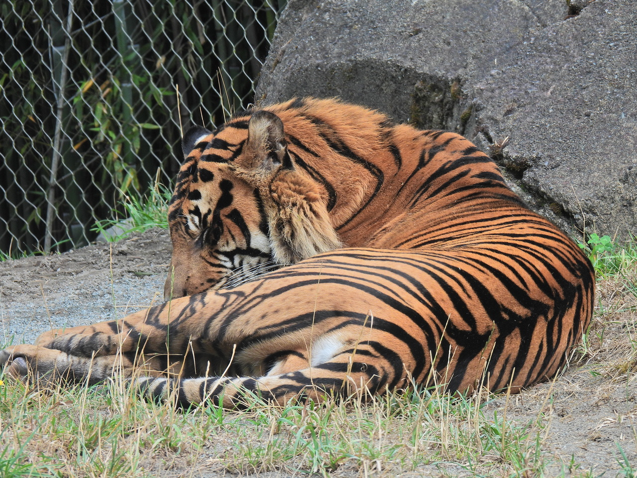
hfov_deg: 5.2
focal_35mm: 380
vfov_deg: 3.9
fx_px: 6993
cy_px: 239
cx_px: 318
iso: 110
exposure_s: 1/125
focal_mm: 67.8
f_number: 5
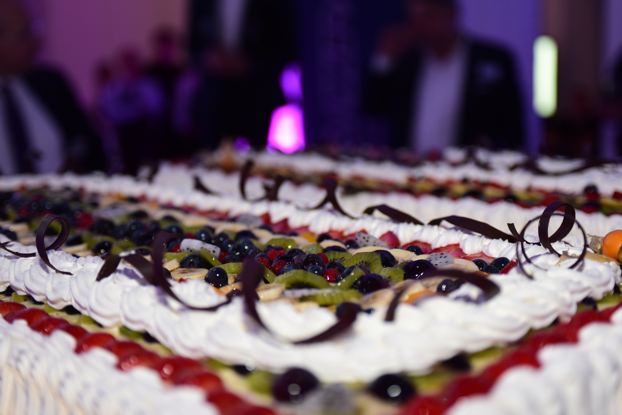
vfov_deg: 24.2
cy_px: 208
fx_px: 968
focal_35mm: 56
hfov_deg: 35.6
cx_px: 311
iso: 500
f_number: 2.8
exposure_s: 1/80
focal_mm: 56
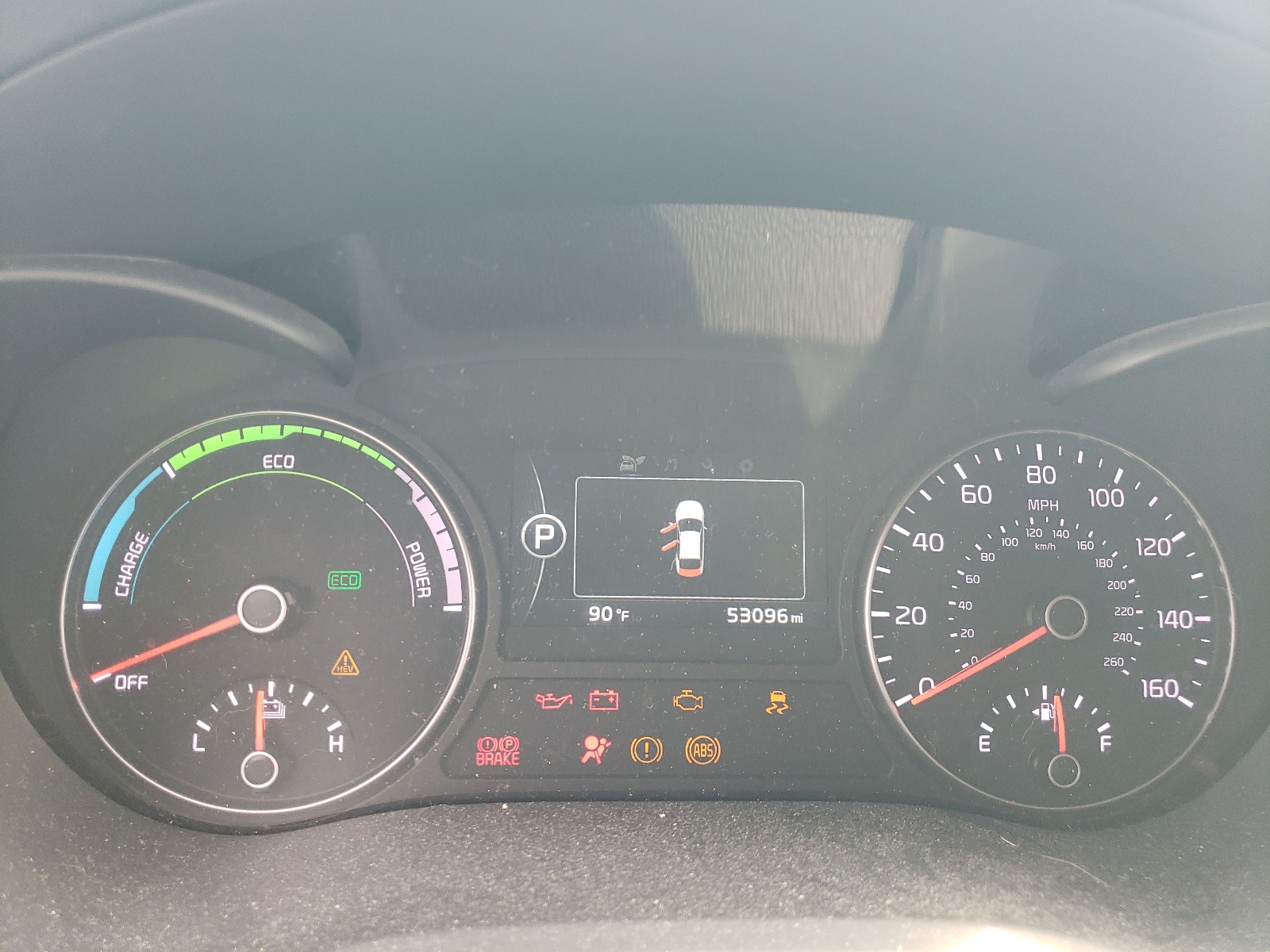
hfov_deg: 67.3
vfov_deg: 53.1
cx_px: 635
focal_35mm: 26
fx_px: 954
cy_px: 476
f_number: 1.5
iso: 80
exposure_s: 1/60.2
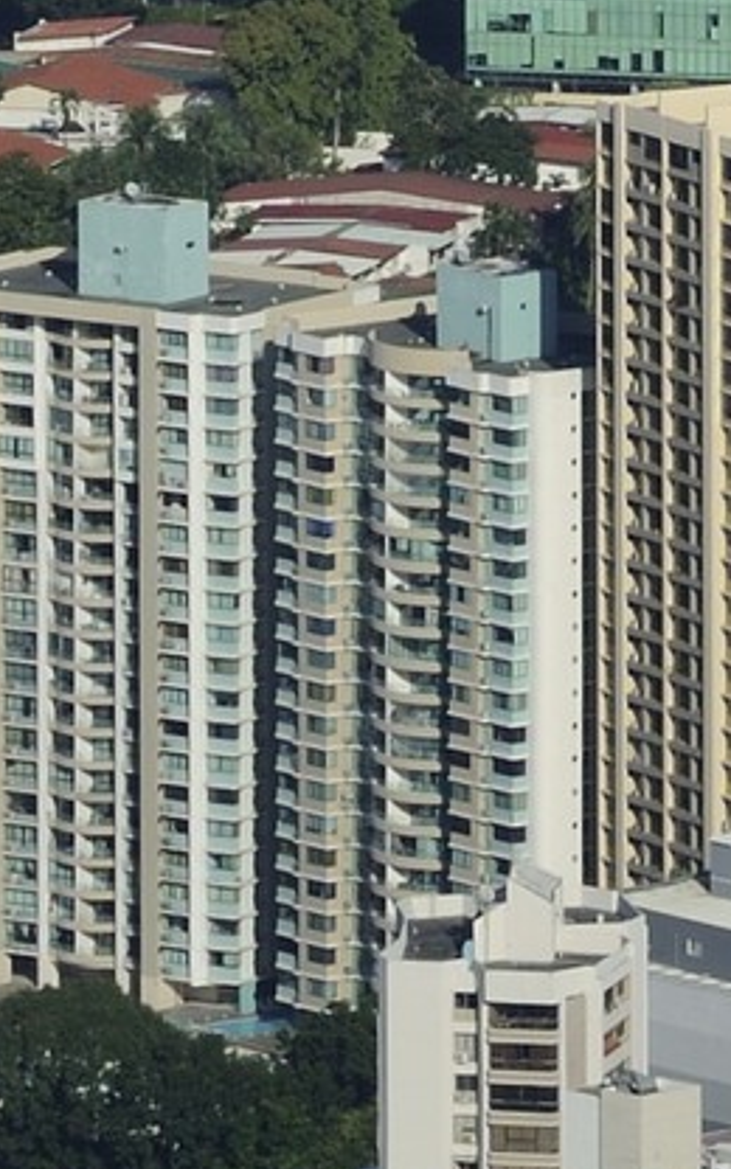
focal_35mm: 647
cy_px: -992
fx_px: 20623
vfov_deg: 3.2
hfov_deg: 2.0
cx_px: 1296
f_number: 11
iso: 200
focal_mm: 165
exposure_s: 1/500
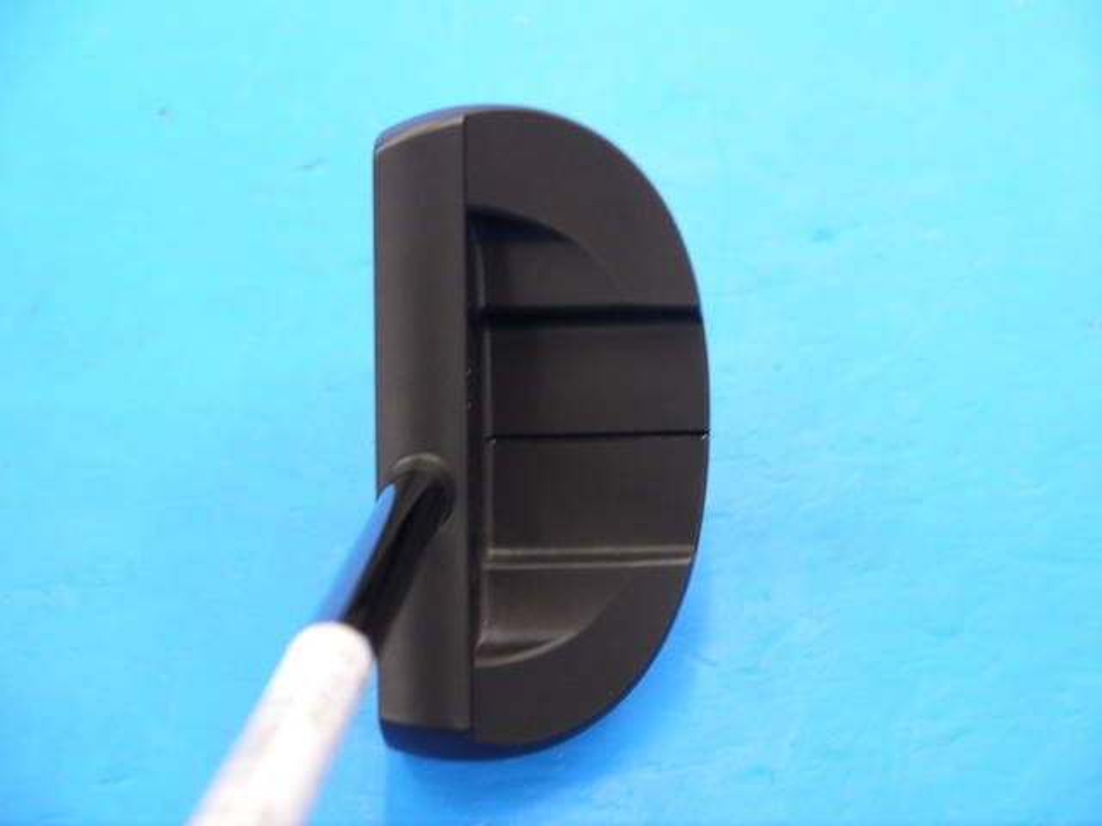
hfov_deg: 23.3
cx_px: 551
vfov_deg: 17.6
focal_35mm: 84
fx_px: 2674
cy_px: 413
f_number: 5.6
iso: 800
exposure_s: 1/60
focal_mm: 42
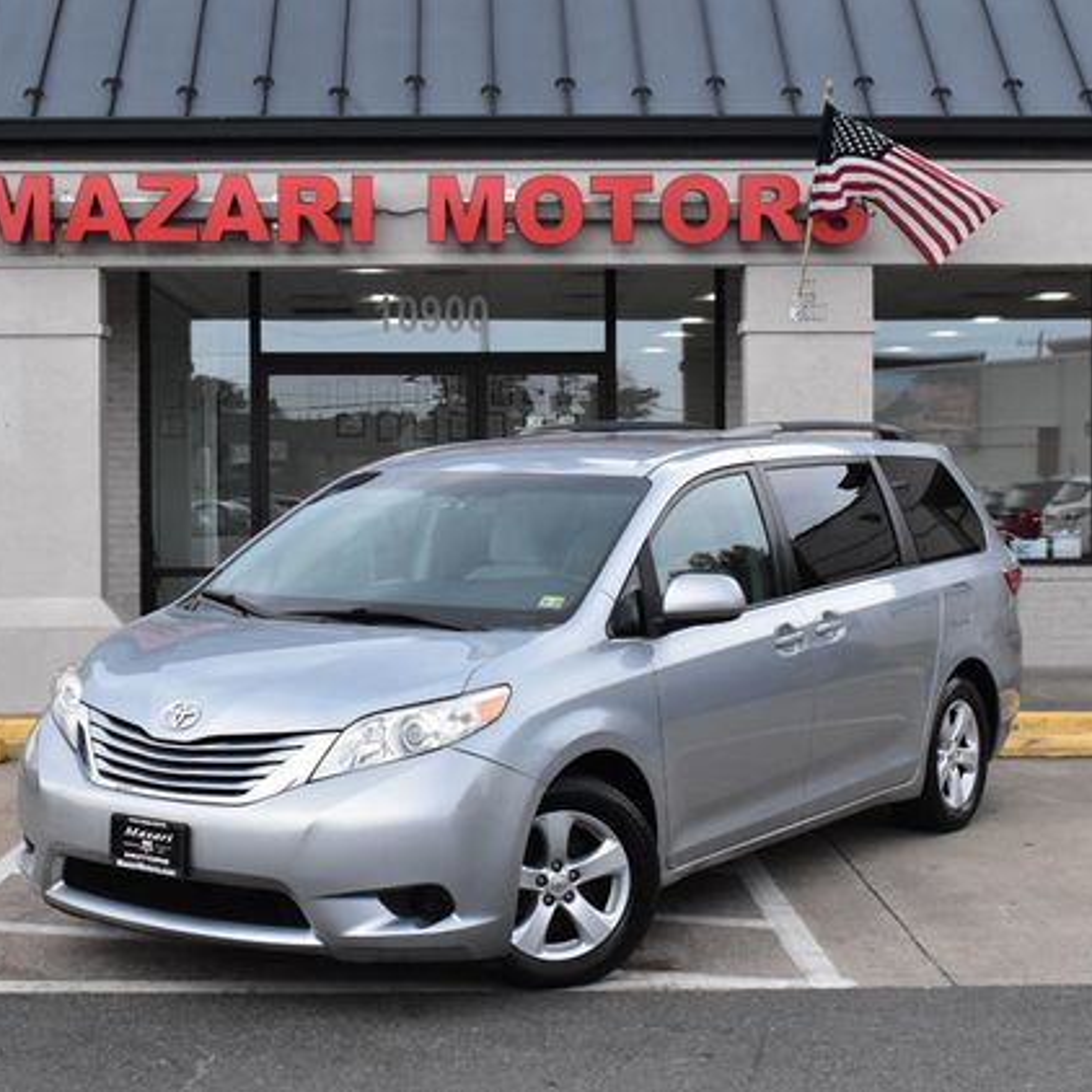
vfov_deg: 29.6
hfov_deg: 29.5
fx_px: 2070
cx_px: 523
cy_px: 543
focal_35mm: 58
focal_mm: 30
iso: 2500
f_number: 13
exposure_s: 1/800
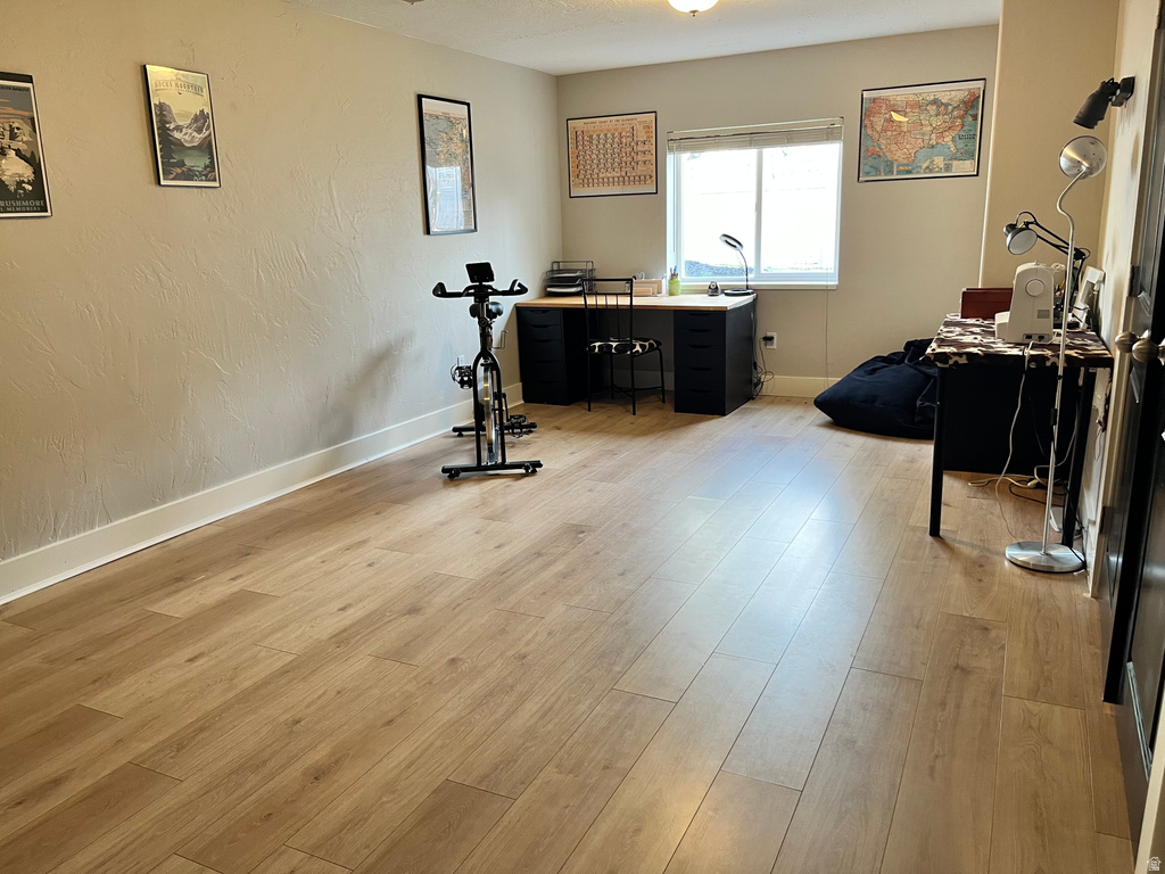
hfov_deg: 67.3
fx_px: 875
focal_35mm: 26
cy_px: 437
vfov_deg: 53.1
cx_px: 582
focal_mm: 5.1
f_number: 1.6
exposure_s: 1/60
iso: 80
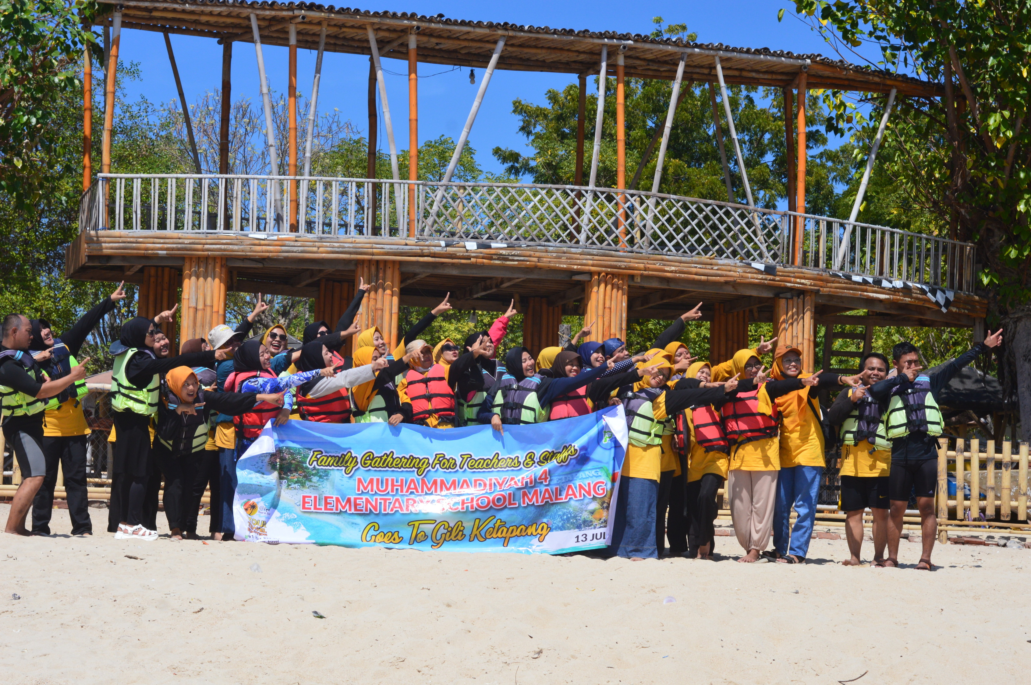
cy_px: 342
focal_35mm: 75
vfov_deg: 18.1
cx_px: 516
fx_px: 2146
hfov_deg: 27.0
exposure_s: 1/500
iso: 320
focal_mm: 50
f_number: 11
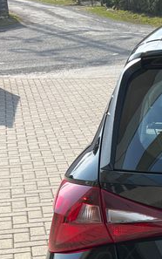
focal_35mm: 95
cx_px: 315
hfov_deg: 12.3
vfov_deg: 21.2
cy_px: 248
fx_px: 670
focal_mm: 5.1
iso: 50
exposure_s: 1/1536
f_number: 1.6
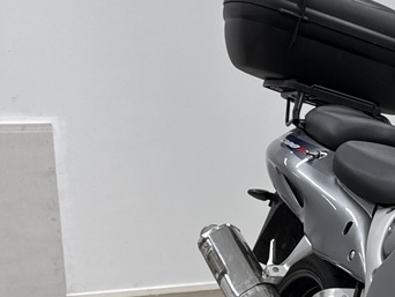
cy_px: 304
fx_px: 1153
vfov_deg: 14.4
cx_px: 535
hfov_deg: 18.0
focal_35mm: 101
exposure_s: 1/100
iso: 64
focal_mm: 6.76
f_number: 1.78
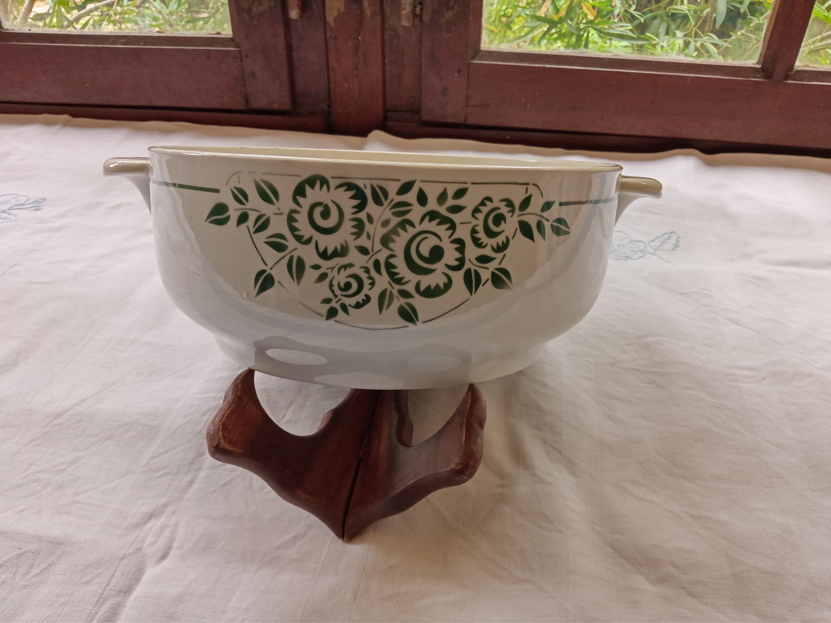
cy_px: 312
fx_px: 672
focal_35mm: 28
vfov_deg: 49.7
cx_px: 416
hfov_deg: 63.4
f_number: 1.8
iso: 195
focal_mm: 3.57
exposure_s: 1/100
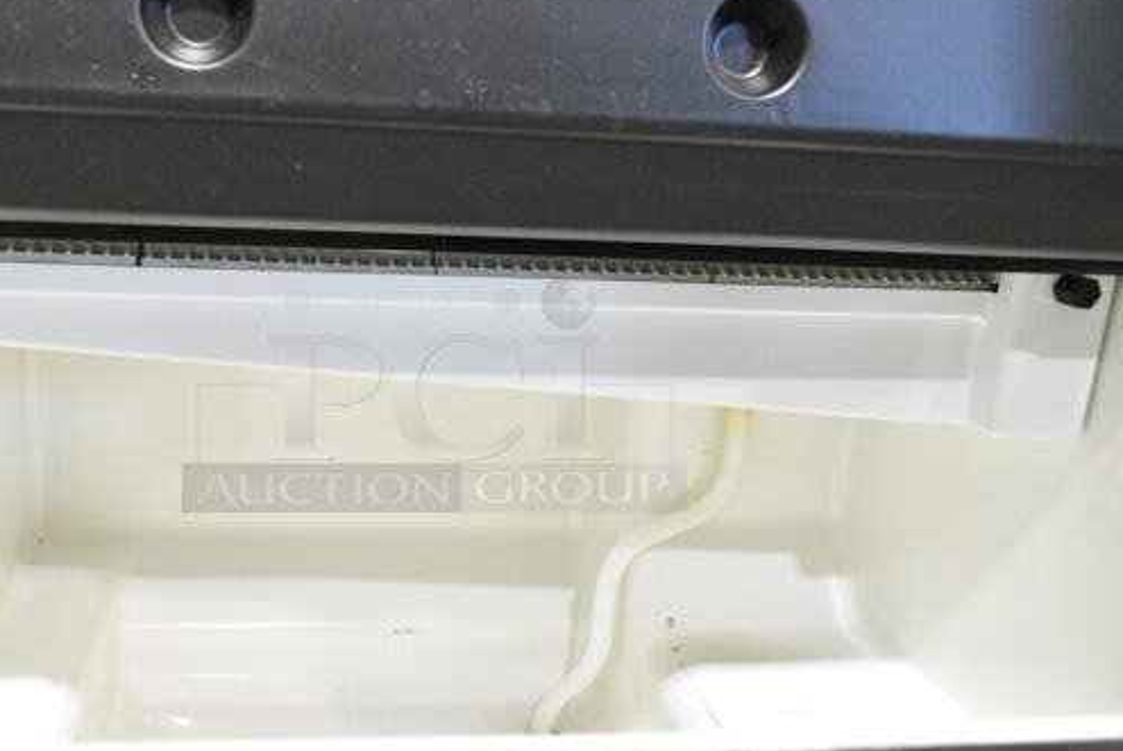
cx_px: 436
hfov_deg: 51.4
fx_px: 1155
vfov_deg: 36.0
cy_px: 393
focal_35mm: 37
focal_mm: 20
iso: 6400
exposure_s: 1/200
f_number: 7.1
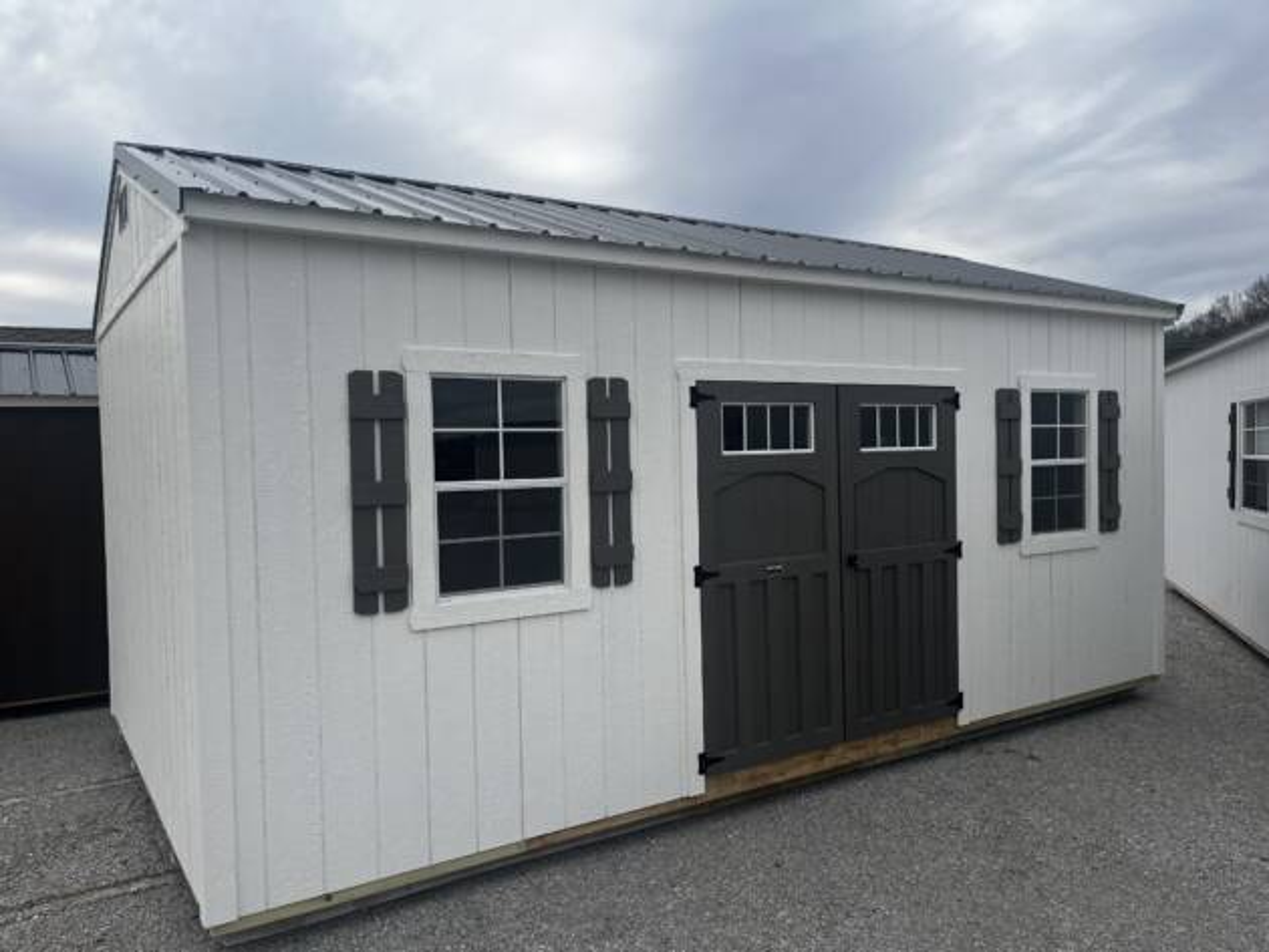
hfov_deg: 67.3
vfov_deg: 53.1
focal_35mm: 26
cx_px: 634
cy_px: 476
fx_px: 954
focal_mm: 5.1
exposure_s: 1/2410
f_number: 1.6
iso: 50
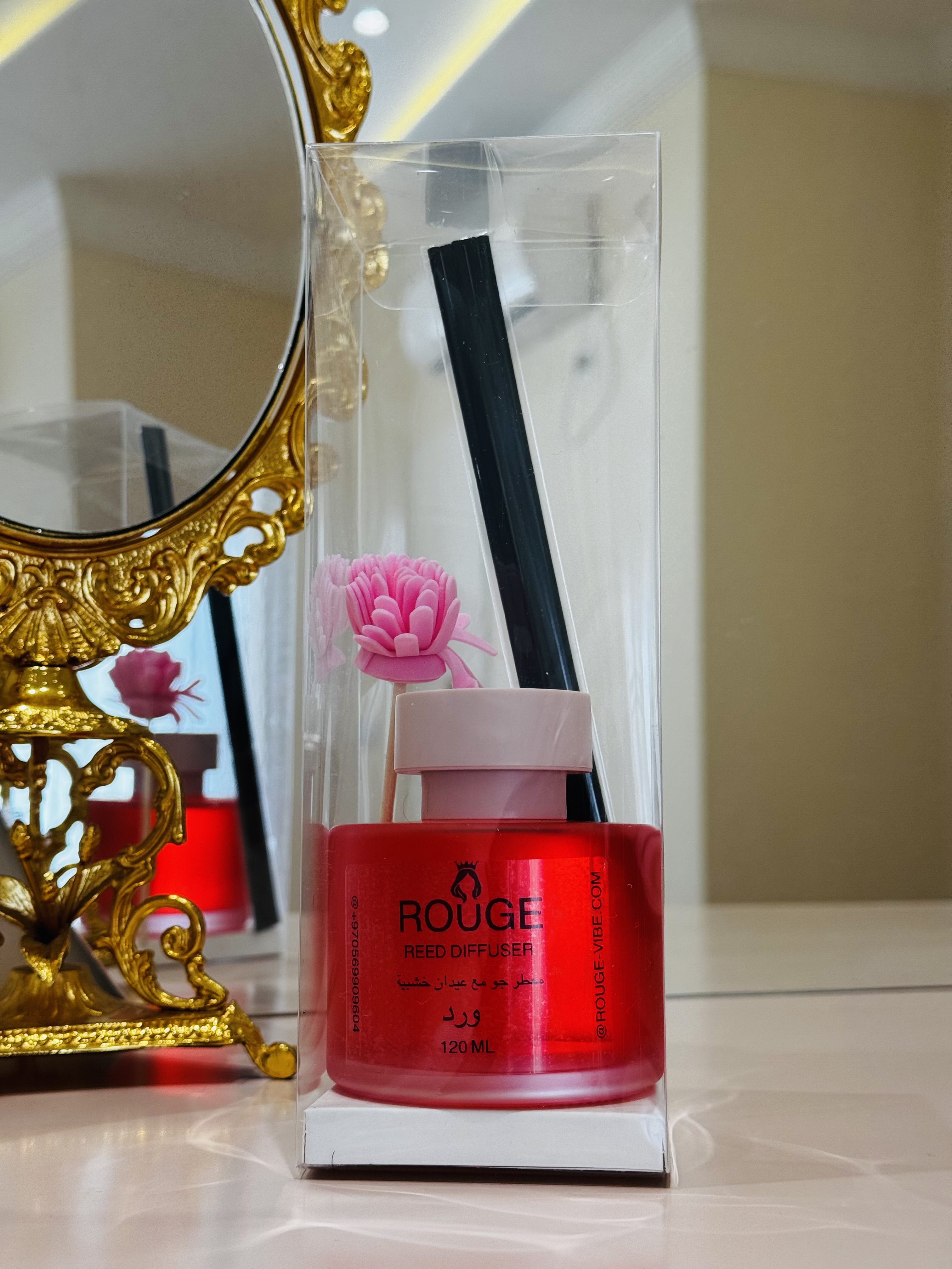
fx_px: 1760
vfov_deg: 39.7
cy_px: 634
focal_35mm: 48
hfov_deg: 30.3
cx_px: 476
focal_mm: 6.76
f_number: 1.78
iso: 64
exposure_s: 1/153
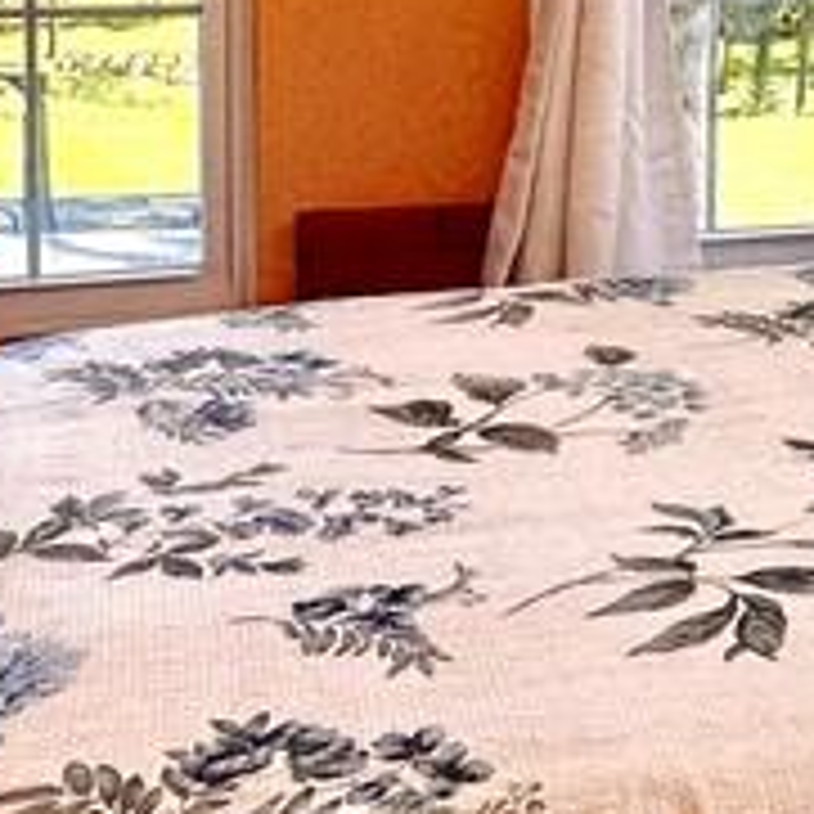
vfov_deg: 23.3
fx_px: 1862
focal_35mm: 70
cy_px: -58
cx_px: 724
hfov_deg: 24.0
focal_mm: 2.22
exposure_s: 1/186
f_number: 2.2
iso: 40
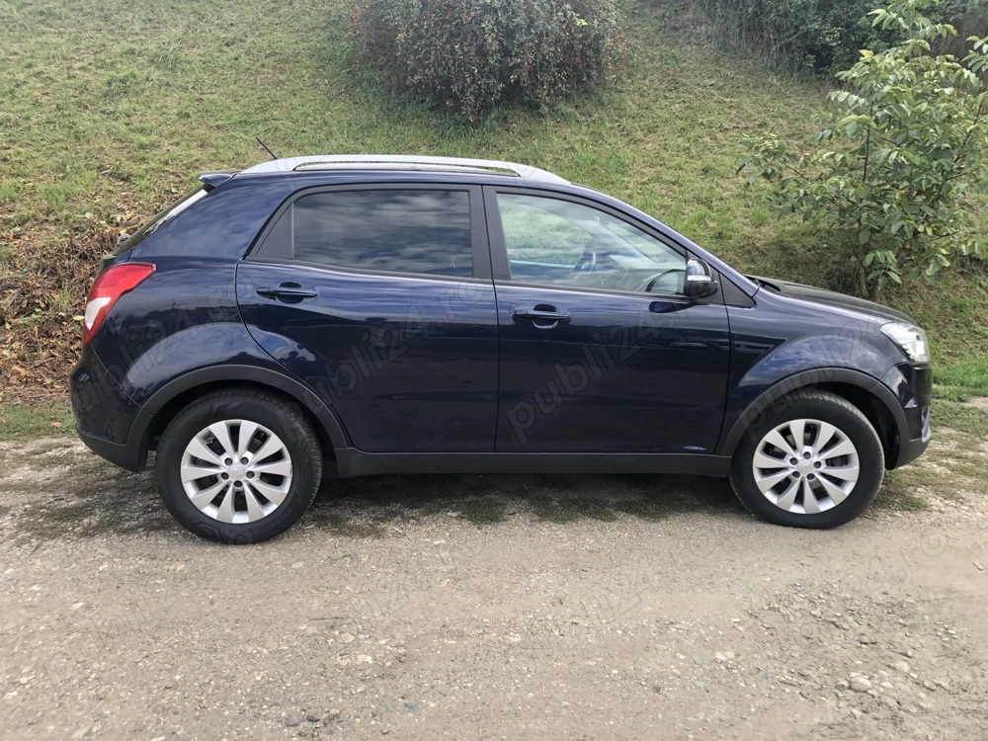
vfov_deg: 49.7
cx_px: 494
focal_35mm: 28
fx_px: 799
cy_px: 370
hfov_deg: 63.4
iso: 20
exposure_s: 1/123
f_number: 1.8
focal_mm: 3.99
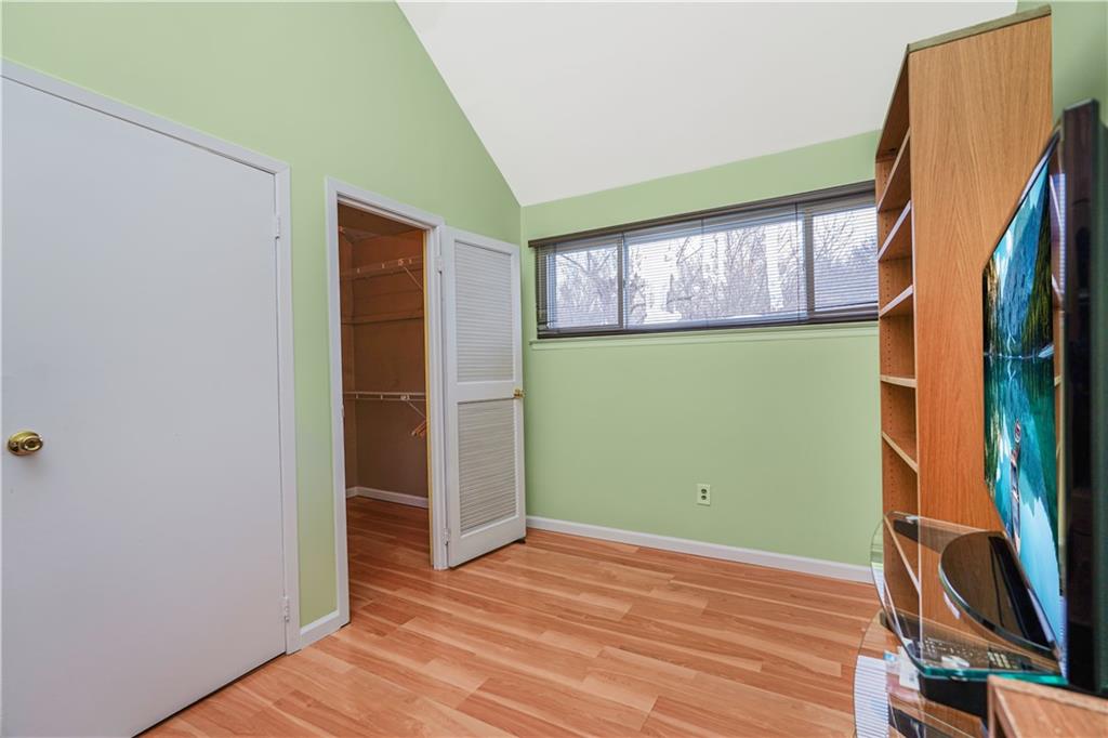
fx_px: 492
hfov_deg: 96.8
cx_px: 554
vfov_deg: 73.7
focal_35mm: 16
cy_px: 369
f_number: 5
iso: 50
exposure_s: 1/50
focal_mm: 16
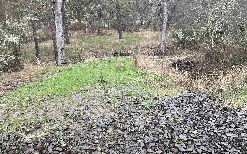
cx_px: 123
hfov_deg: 61.2
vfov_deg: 40.5
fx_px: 209
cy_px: 66
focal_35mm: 31
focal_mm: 3
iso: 32
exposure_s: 1/60
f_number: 1.8
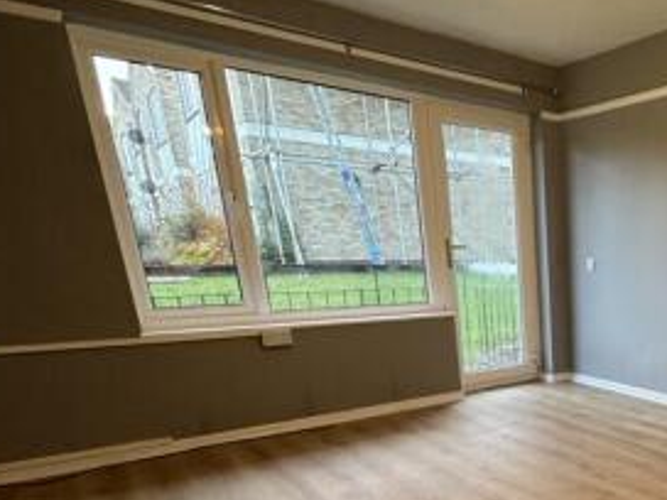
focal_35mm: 30
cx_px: 644
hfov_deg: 50.4
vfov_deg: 43.6
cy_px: 428
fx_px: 578
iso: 250
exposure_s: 1/50
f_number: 2.2
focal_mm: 2.22
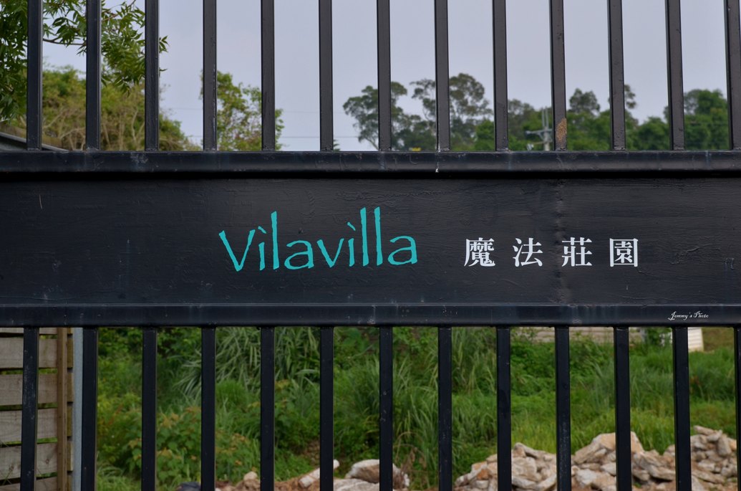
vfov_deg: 18.1
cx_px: 370
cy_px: 246
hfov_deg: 27.1
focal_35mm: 75
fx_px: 1540
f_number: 8
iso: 100
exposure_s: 1/400
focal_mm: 50
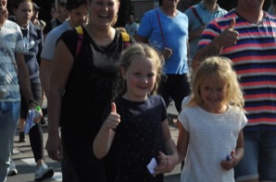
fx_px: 1017
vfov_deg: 10.2
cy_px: 75
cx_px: 177
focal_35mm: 133
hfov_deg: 15.4
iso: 2000
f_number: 16
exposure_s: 1/1000
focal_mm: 66
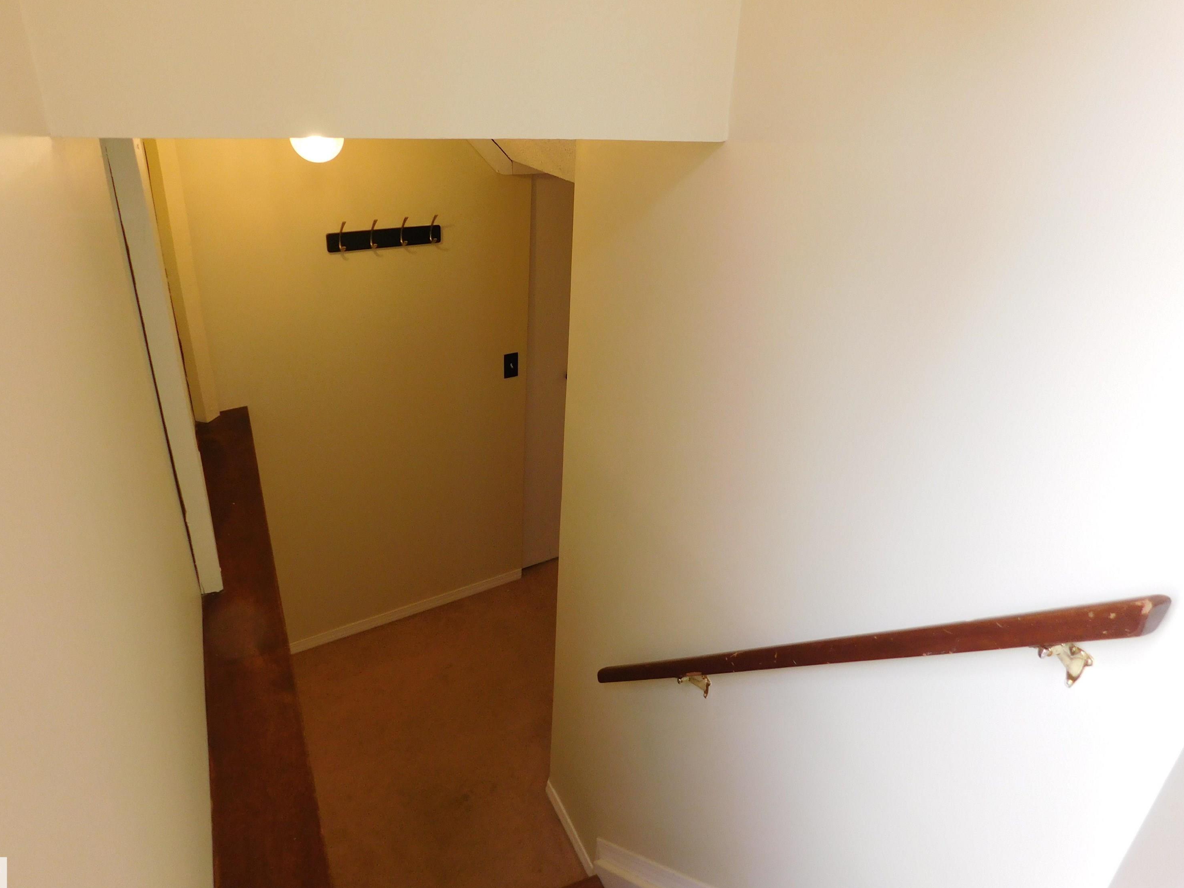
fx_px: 821
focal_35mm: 24
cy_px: 448
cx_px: 584
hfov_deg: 71.6
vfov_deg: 56.8
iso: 200
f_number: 3
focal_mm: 4
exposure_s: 1/30
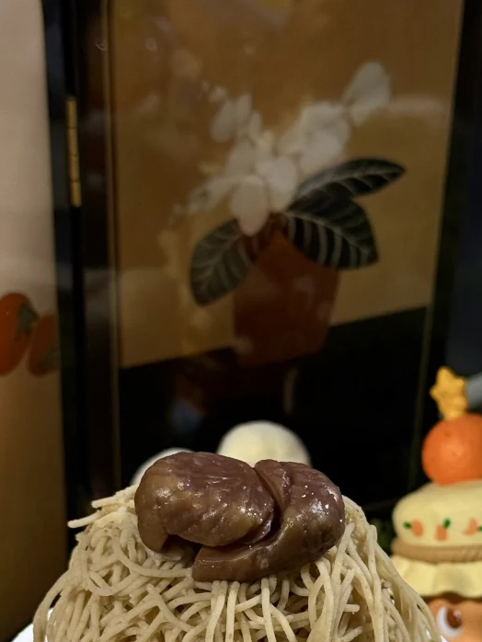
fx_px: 1837
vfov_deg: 19.6
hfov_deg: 14.9
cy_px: 523
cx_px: 365
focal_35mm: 99
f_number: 1.78
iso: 64
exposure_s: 1/368
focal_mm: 6.76
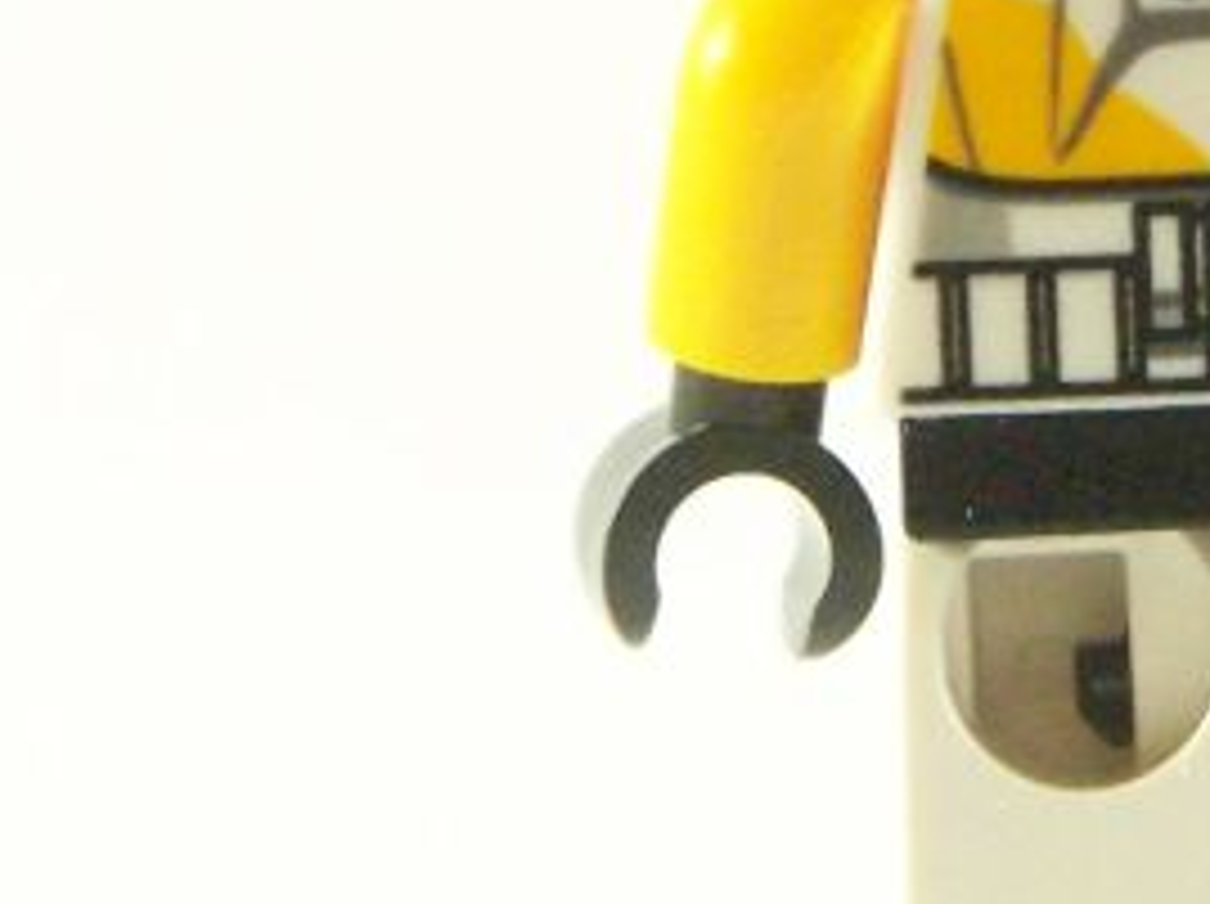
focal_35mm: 446
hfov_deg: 4.4
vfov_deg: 3.3
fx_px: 15569
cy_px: 58
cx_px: 1322
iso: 400
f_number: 4
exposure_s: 1/60
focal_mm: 19.4
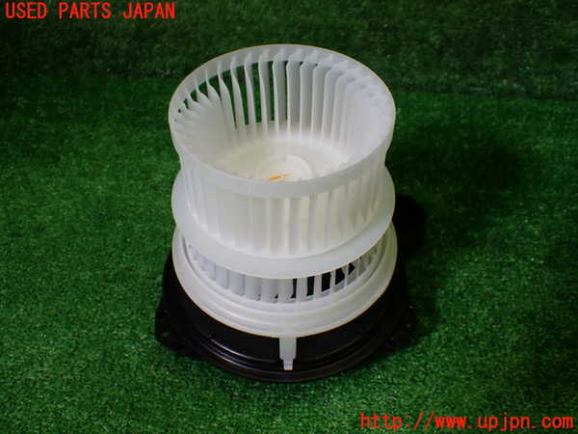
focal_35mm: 38
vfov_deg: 37.7
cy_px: 217
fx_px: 635
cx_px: 289
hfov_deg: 49.0
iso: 200
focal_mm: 6.83
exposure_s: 1/160
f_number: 2.7
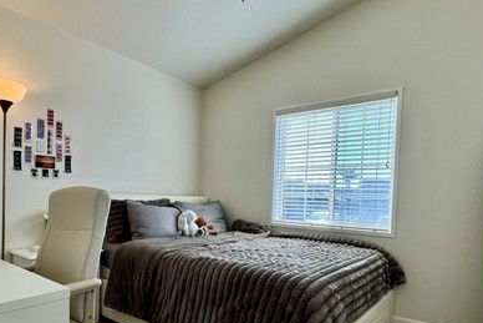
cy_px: 210
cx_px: 222
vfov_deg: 52.4
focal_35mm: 24
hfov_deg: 73.6
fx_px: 322
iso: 40
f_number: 2.2
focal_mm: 2.22
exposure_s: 1/213
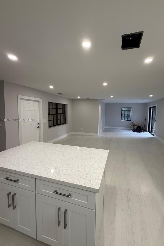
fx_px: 102
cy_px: 120
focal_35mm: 15
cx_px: 90
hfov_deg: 77.1
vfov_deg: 100.4
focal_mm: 2.22
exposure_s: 1/120
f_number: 2.2
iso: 160
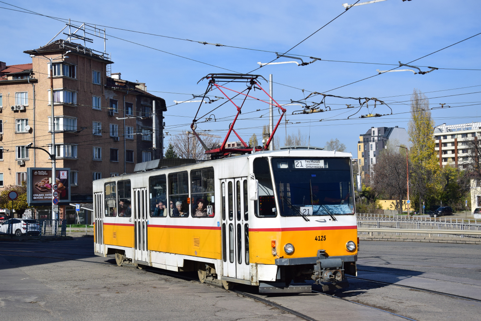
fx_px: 762
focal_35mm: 57
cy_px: 160
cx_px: 240
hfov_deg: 35.0
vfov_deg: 23.8
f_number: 6.3
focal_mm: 38
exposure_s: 1/1000
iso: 200
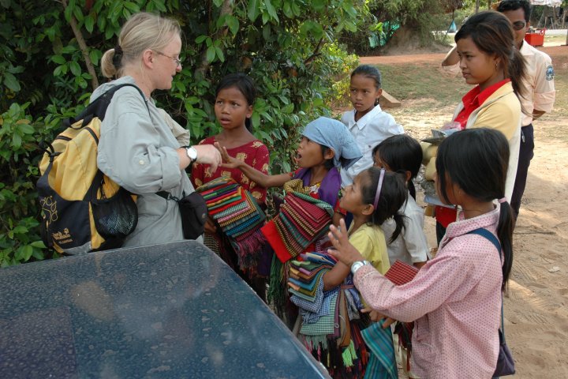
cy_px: 190
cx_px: 284
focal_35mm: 36
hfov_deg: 53.1
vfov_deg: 36.9
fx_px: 568
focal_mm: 24
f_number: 6.3
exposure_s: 1/160
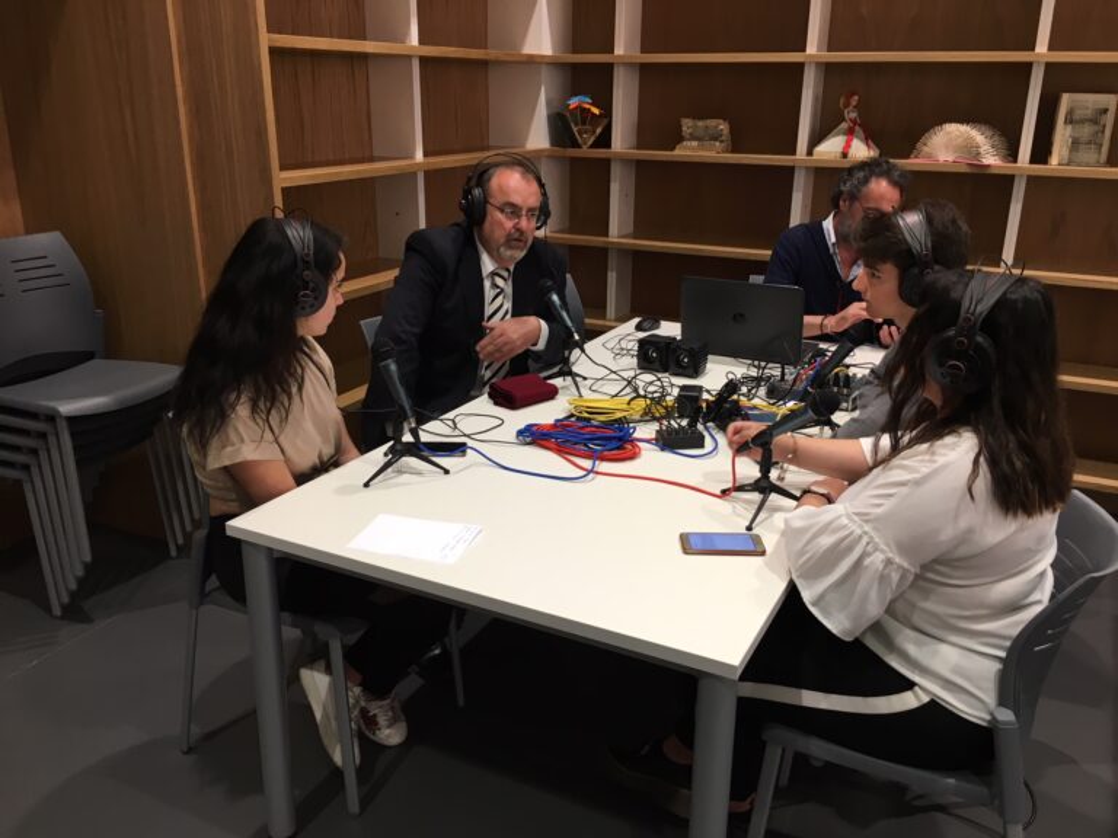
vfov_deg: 48.2
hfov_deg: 61.7
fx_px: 937
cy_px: 419
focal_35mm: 29
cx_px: 559
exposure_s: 1/33
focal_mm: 4.15
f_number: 2.2
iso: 64
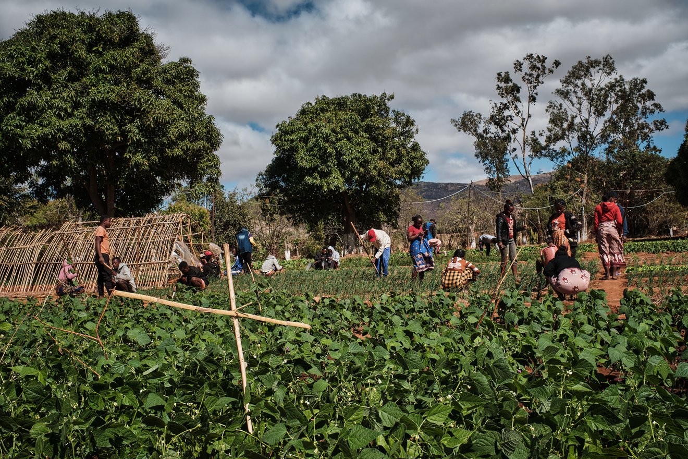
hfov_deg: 54.4
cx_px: 344
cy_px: 230
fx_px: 669
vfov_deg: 37.9
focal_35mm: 35
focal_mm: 23
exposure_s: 1/250
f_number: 13
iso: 200
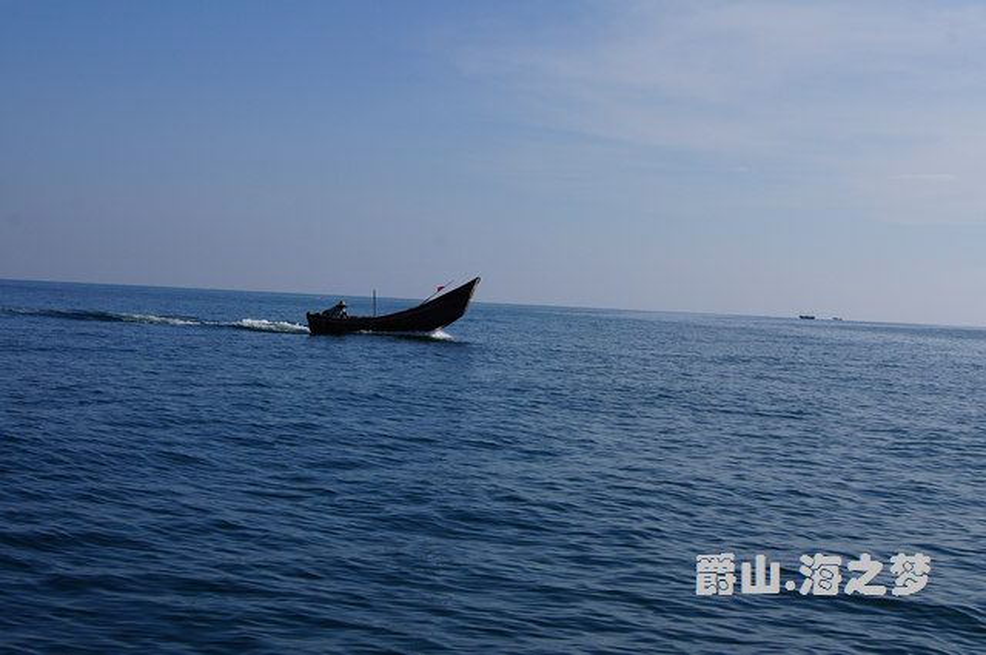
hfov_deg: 33.4
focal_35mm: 60
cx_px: 493
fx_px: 1641
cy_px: 328
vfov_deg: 22.6
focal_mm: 40
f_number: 9
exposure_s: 1/1250
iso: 200
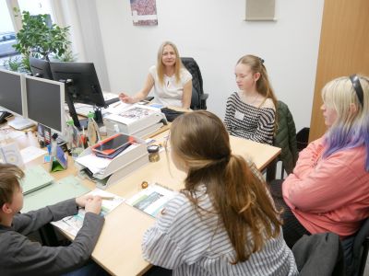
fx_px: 298
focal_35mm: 28
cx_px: 184
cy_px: 138
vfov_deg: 49.7
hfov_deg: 63.4
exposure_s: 1/125
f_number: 3.5
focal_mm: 14
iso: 1000
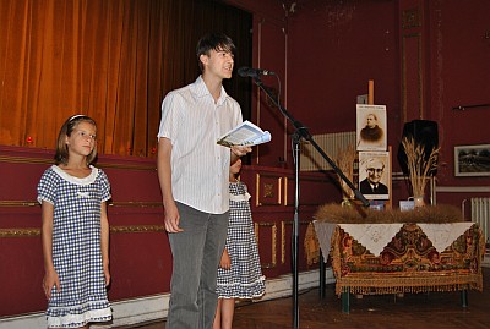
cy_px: 164
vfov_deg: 37.1
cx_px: 245
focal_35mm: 36
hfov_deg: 53.0
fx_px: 491
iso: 200
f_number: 3.8
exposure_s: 1/60
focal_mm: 24
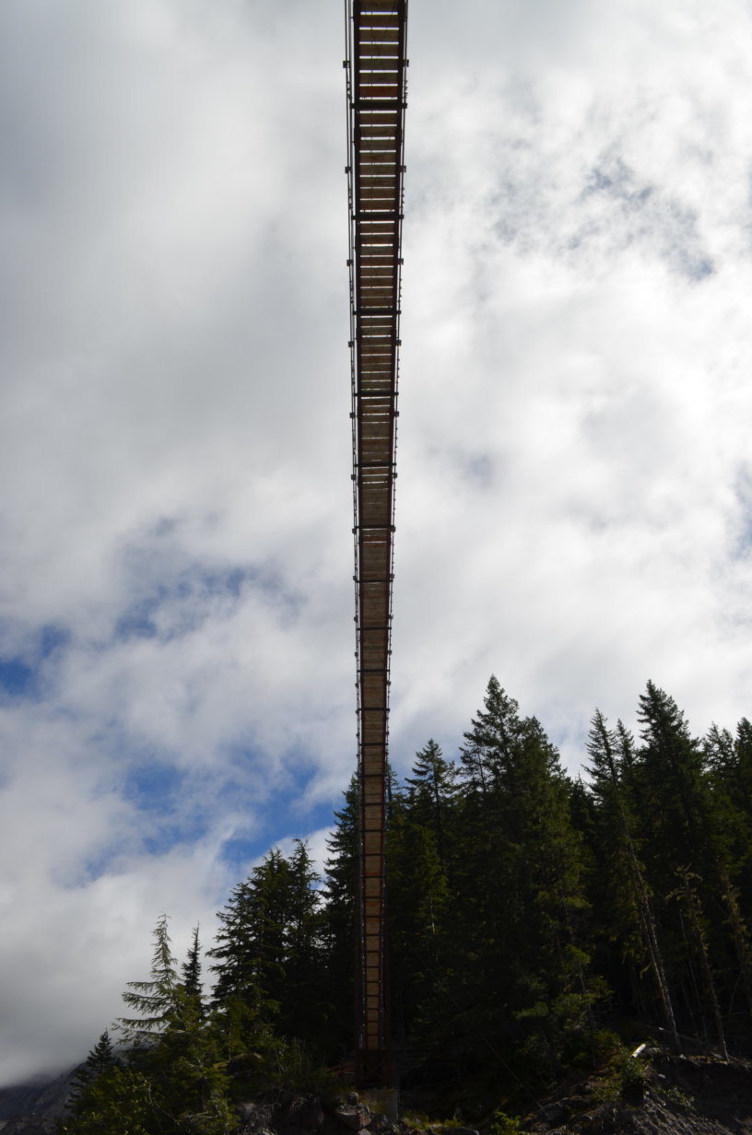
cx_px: 376
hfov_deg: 47.7
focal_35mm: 27
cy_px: 568
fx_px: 850
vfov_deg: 67.5
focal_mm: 18
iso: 100
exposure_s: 1/400
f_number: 10
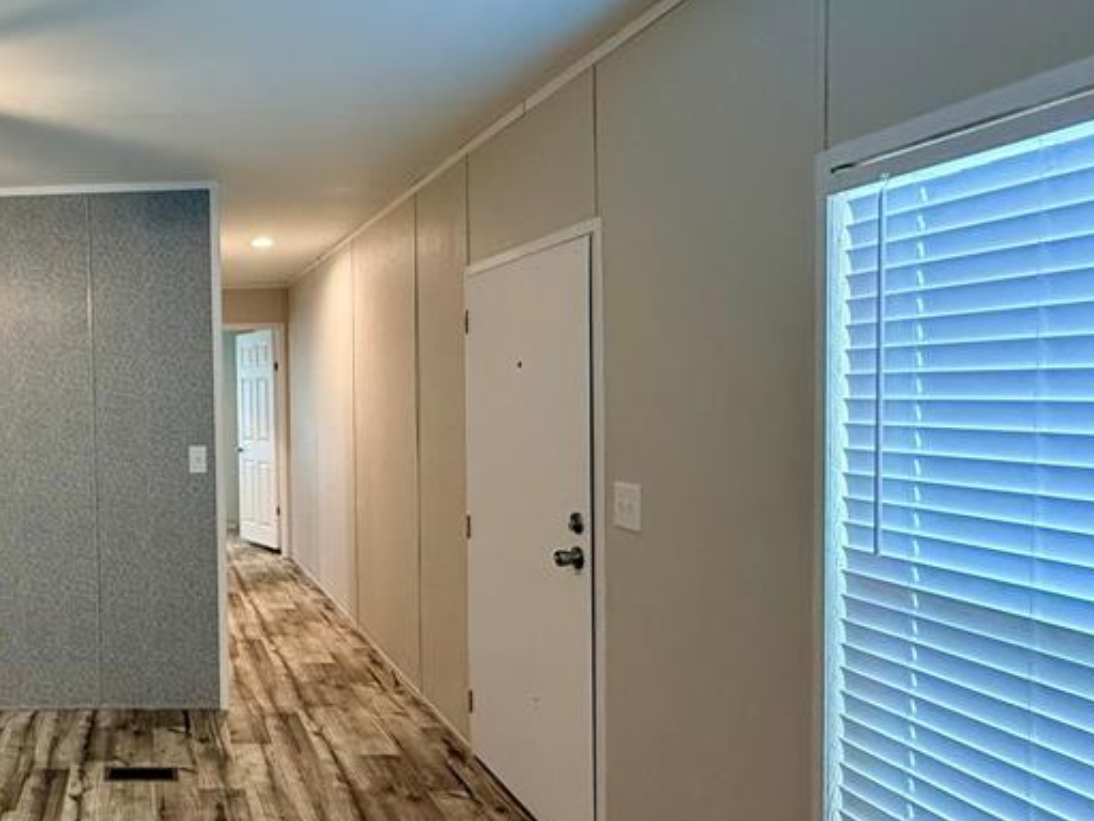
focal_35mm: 28
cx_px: 113
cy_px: 425
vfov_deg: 49.7
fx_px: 885
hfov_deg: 55.2
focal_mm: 2.22
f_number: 2.2
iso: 500
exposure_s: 1/120
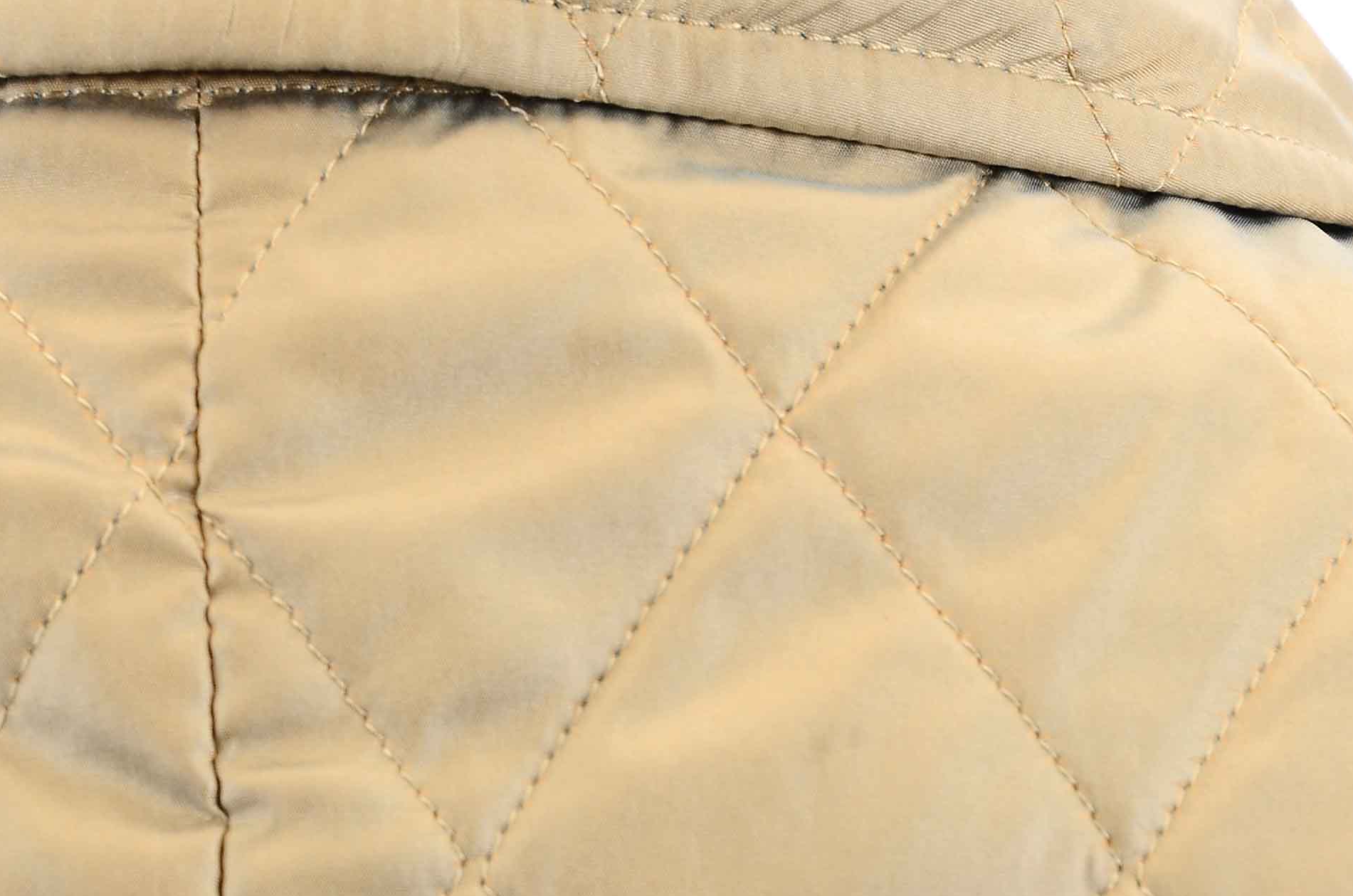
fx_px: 15313
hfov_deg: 5.1
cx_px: 248
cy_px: 522
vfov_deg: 3.4
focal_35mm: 408
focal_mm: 105
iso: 160
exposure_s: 1/80
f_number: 8
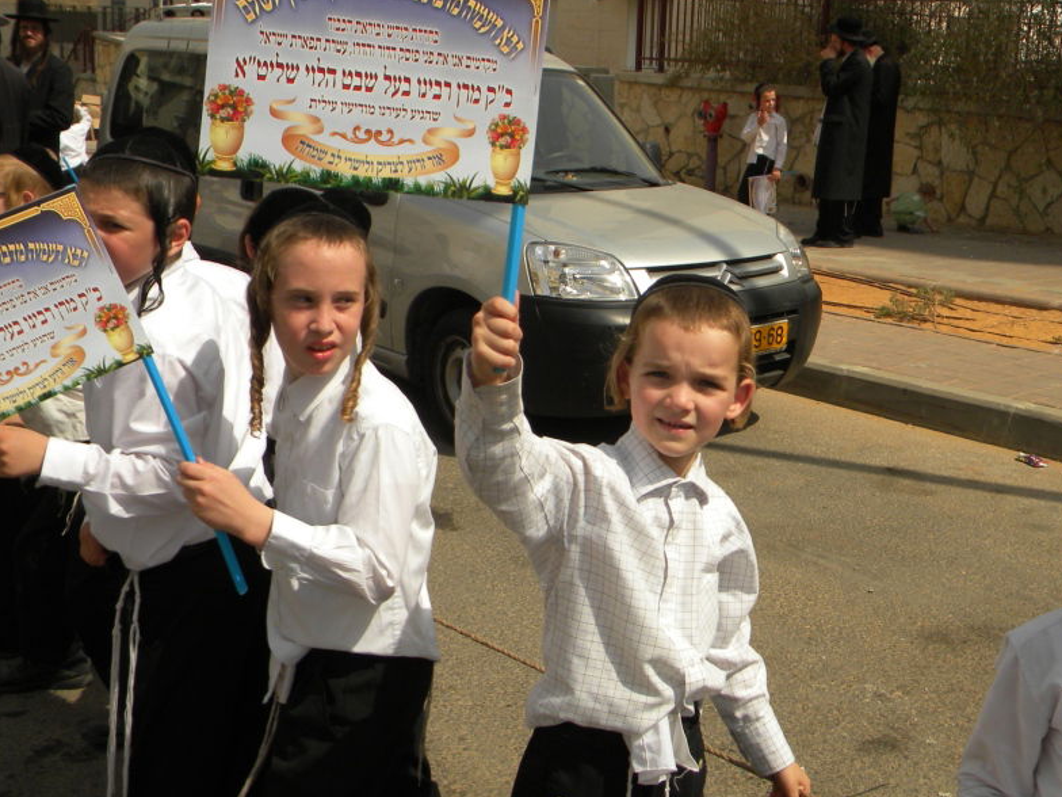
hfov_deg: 40.0
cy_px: 377
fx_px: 1442
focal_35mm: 47
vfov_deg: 30.9
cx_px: 691
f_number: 7.4
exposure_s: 1/420
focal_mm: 6.4
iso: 80
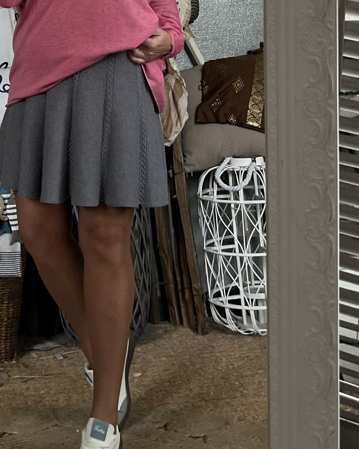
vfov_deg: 42.8
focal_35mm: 42
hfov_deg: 34.9
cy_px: 125
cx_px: 89
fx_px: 558
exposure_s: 1/60
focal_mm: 5.7
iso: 200
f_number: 1.5
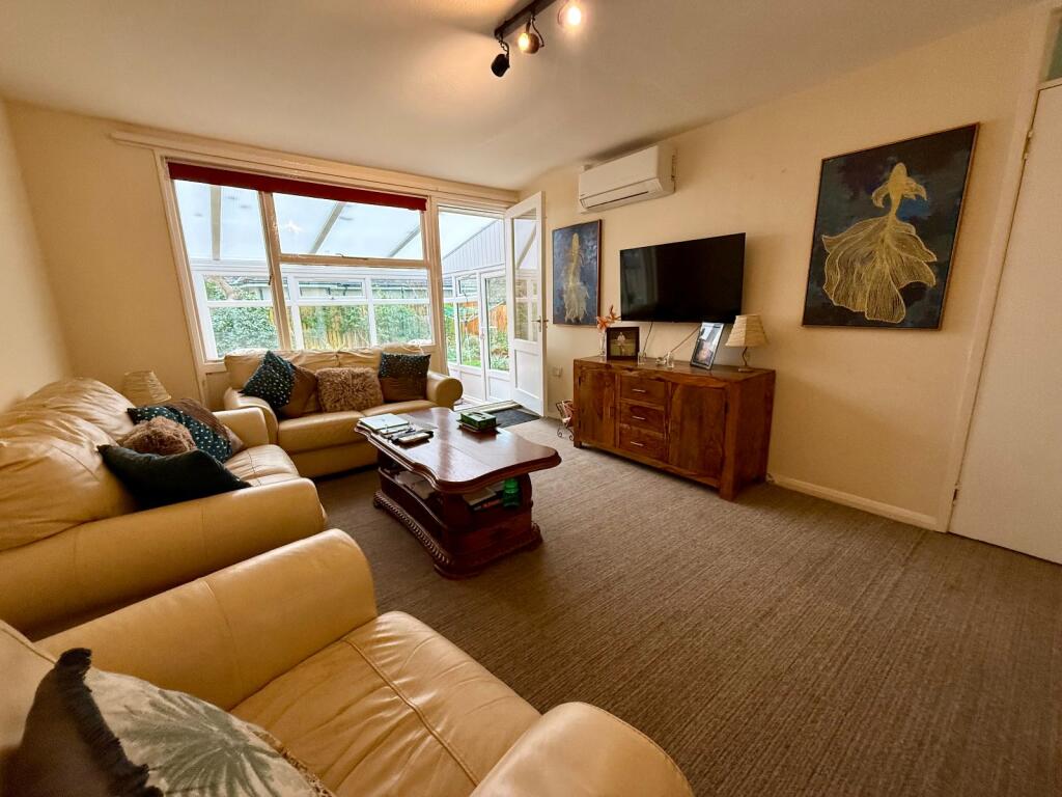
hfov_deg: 102.1
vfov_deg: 85.7
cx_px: 531
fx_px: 430
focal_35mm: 14
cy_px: 398
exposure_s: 1/99
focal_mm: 2.22
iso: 320
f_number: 2.2
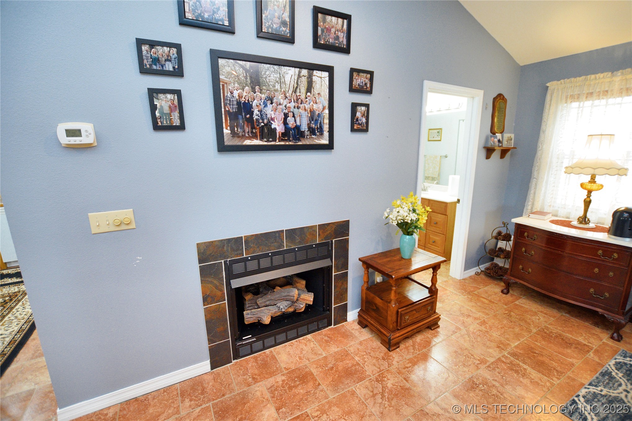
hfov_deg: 100.4
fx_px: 263
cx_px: 316
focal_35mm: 15
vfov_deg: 77.3
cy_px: 210
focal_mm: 10
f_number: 3.5
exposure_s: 1/60
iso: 1600
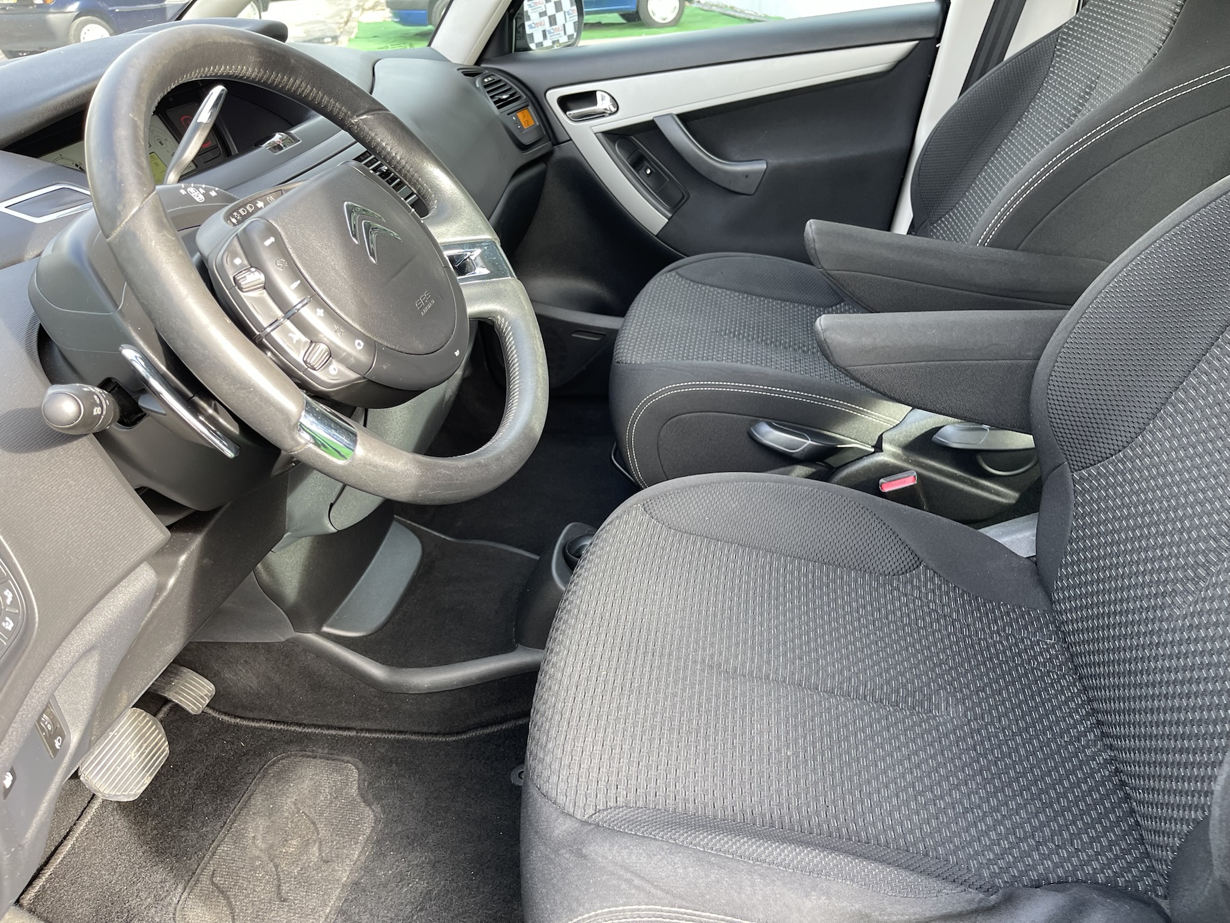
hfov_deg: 67.3
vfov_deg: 53.1
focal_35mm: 26
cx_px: 615
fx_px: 924
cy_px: 462
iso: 80
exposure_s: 1/121
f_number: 1.6
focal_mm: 5.1
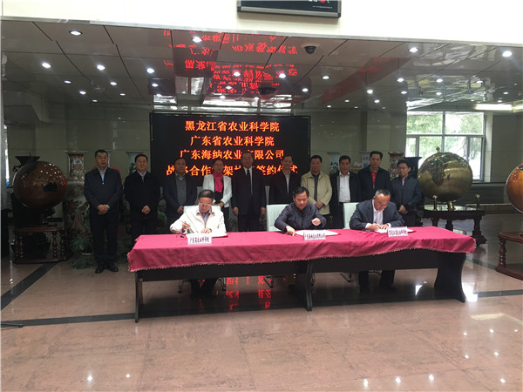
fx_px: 438
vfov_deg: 48.2
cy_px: 196
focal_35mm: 29
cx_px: 262
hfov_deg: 61.7
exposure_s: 1/17
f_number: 2.2
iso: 64
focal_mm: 4.15
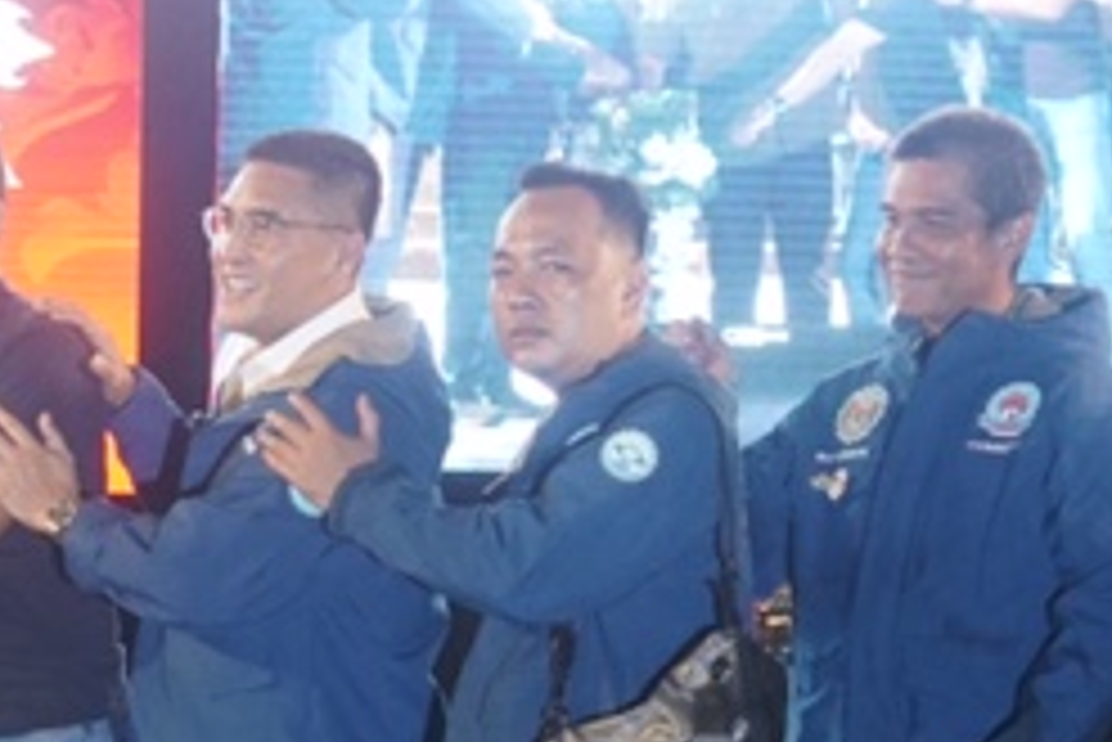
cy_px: 899
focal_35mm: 145
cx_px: -293
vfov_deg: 9.3
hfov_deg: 13.7
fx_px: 4481
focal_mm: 28
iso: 3200
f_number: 4
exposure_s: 1/125
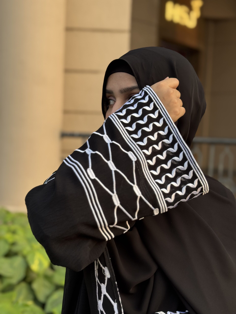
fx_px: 436
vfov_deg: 39.7
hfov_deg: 30.3
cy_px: 157
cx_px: 118
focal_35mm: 48
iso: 64
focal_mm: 6.76
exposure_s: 1/461
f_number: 1.78
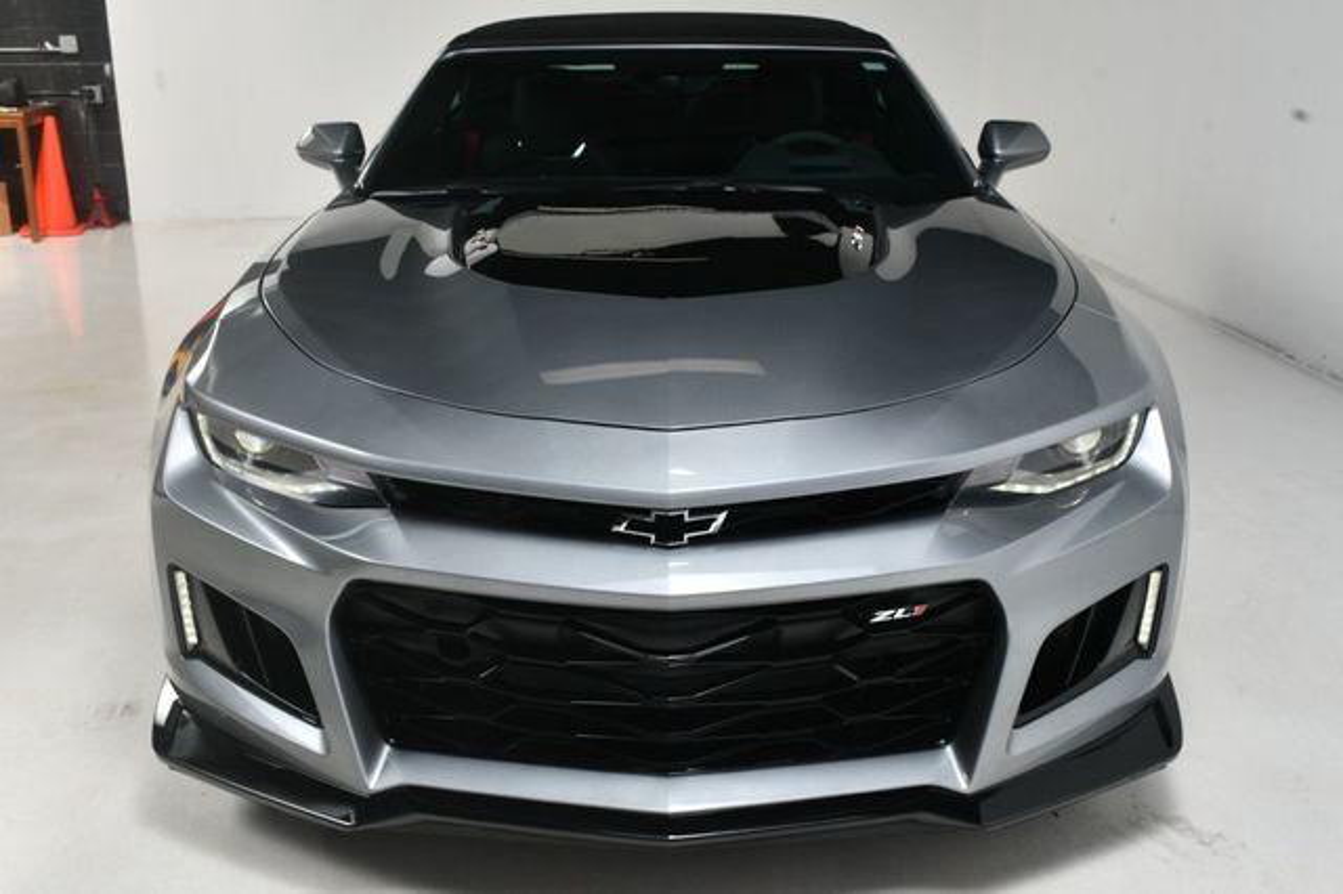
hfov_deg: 49.6
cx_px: 672
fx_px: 1454
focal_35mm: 39
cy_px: 447
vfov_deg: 34.2
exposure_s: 1/160
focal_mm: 26
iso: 100
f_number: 13
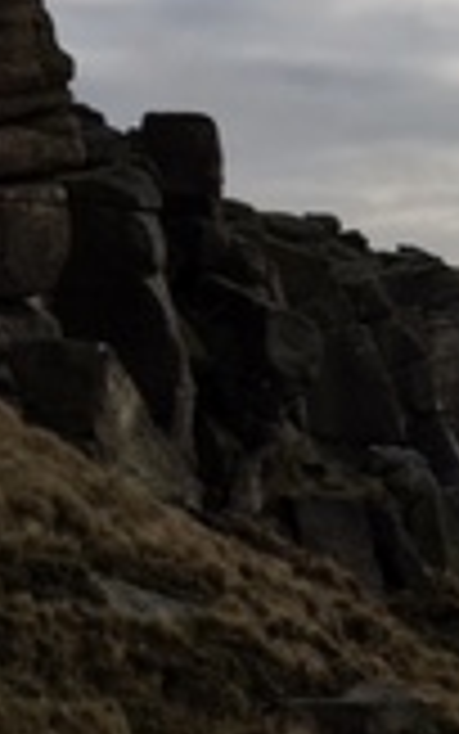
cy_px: 536
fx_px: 2420
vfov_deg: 17.2
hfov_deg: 9.9
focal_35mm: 121
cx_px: 963
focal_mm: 4.15
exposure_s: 1/1026
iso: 25
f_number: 2.2
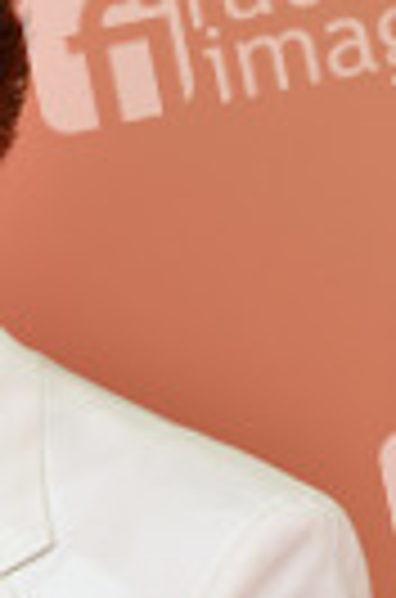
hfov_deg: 2.9
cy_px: 701
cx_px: -158
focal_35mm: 467
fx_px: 7745
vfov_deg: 4.4
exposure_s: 1/200
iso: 2000
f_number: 5.6
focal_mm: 155
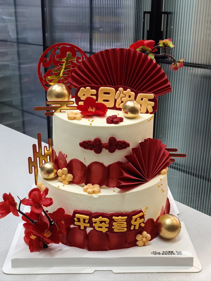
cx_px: 106
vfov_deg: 43.9
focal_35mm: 43
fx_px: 349
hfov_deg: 33.6
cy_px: 140
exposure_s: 1/154
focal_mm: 6.98
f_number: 4
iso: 1600
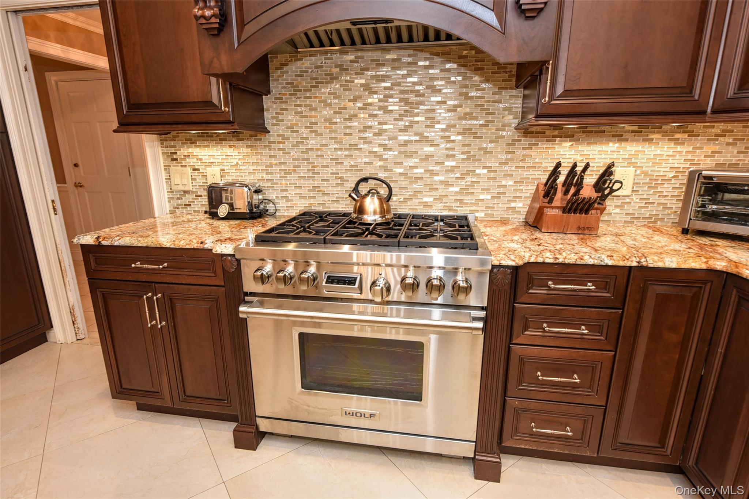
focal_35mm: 19
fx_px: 395
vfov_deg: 64.6
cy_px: 250
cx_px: 374
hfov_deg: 86.9
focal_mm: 19
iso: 200
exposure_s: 1/15
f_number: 4
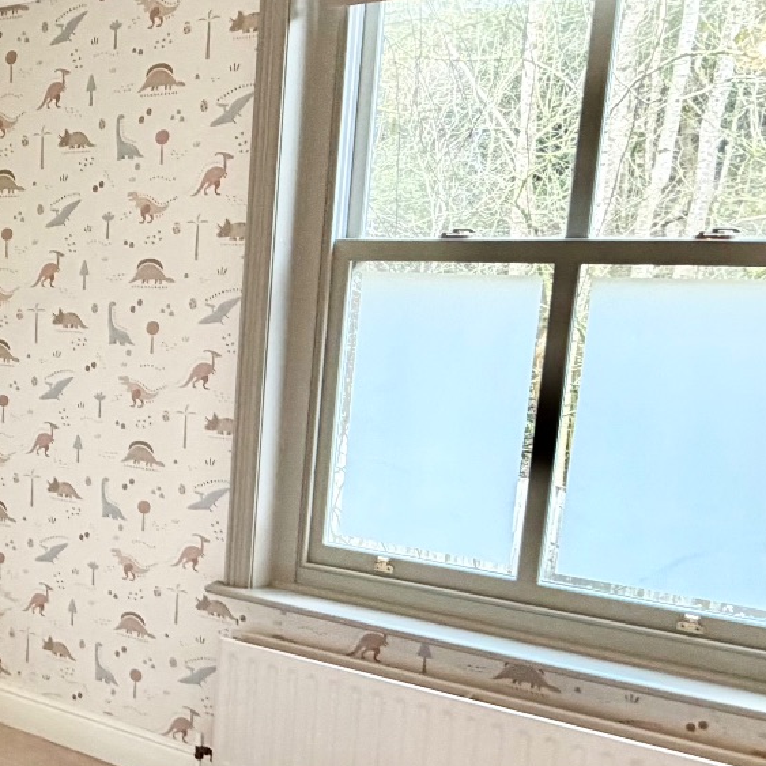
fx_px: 1127
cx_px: -139
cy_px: 454
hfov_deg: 31.7
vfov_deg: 37.4
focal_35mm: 45
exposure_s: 1/100
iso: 250
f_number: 2.2
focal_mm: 2.22
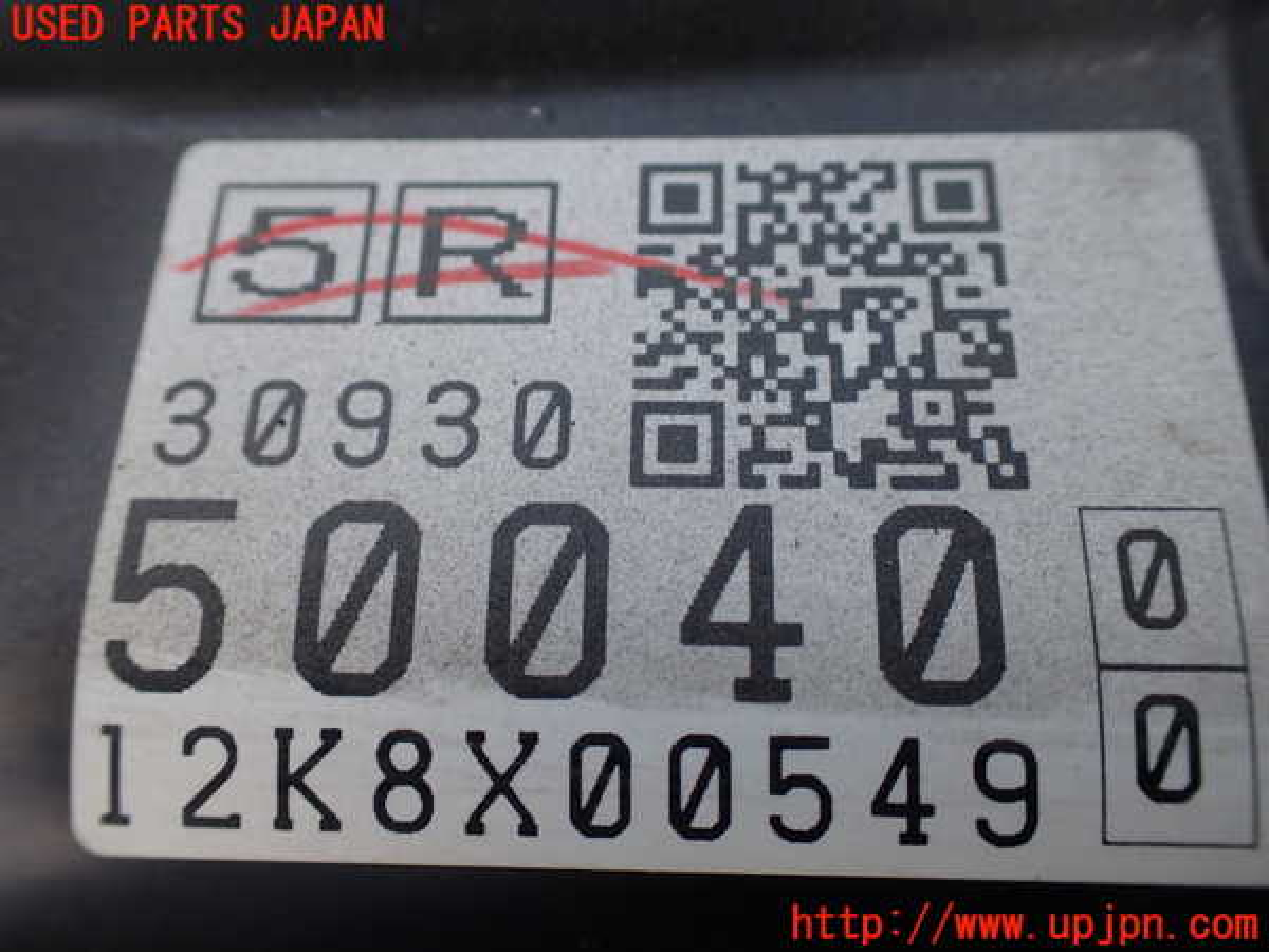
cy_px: 476
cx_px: 634
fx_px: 1100
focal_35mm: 30
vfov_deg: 46.8
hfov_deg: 60.0
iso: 125
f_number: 2.3
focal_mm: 5.4
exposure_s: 1/125
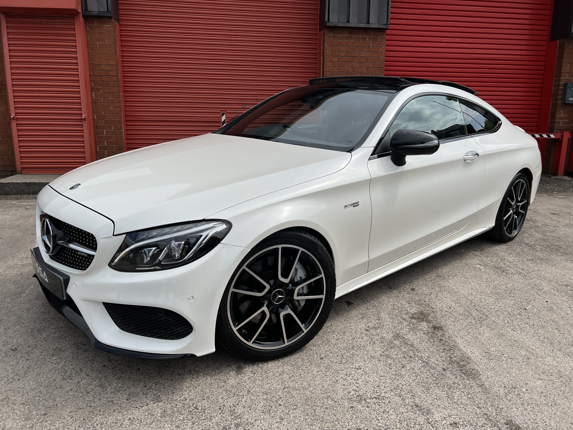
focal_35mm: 26
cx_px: 286
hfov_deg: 67.3
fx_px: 430
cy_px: 215
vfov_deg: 53.1
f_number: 1.5
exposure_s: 1/6579
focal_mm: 5.7
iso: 50
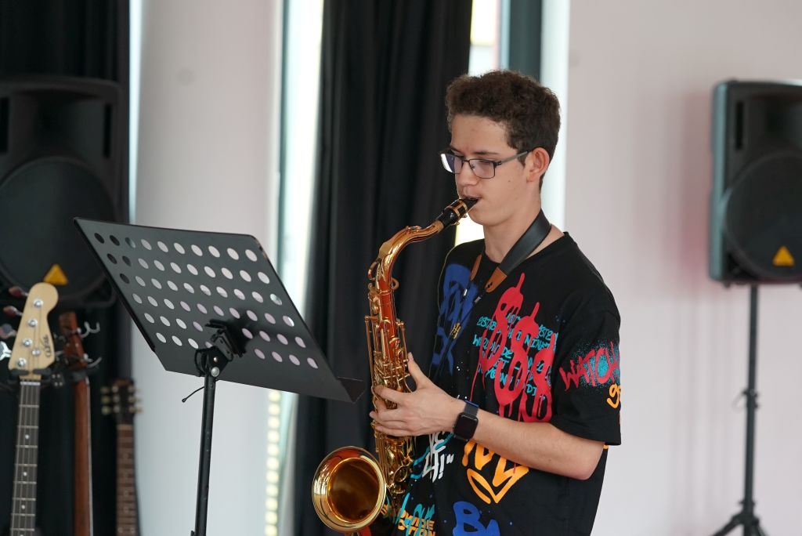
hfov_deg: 18.9
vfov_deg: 12.7
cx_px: 401
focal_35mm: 108
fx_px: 2407
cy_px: 268
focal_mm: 108
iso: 2000
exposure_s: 1/160
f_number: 4
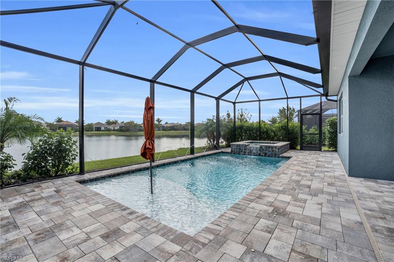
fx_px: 175
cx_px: 197
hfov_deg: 96.8
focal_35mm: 16
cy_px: 131
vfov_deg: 73.7
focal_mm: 16
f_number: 9
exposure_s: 1/400
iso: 200
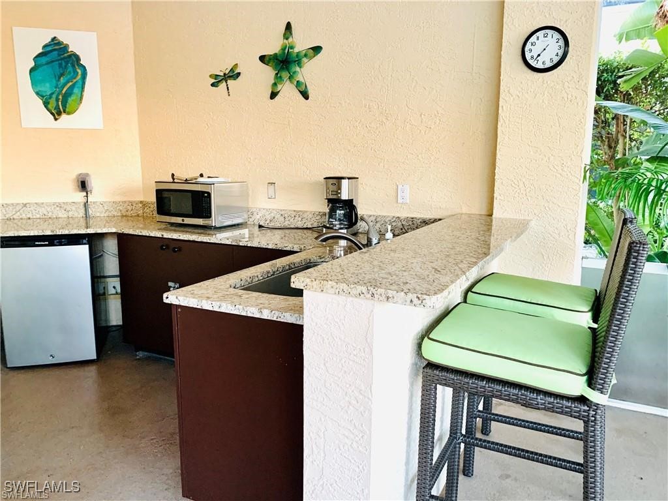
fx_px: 502
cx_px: 334
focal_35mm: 26
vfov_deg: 53.1
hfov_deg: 67.3
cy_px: 250
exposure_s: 1/41
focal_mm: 4.25
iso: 400
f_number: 1.8
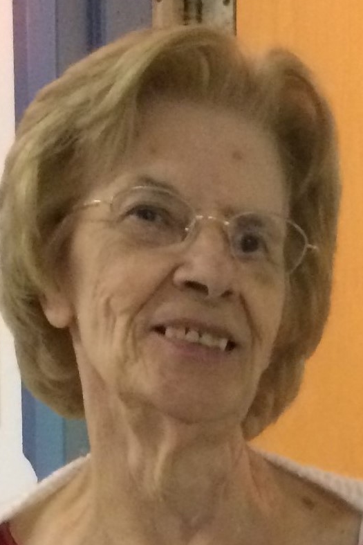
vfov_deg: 60.3
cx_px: 179
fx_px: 469
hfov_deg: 42.3
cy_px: 277
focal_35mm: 31
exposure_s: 1/30
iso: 320
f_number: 2.2
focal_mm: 4.15
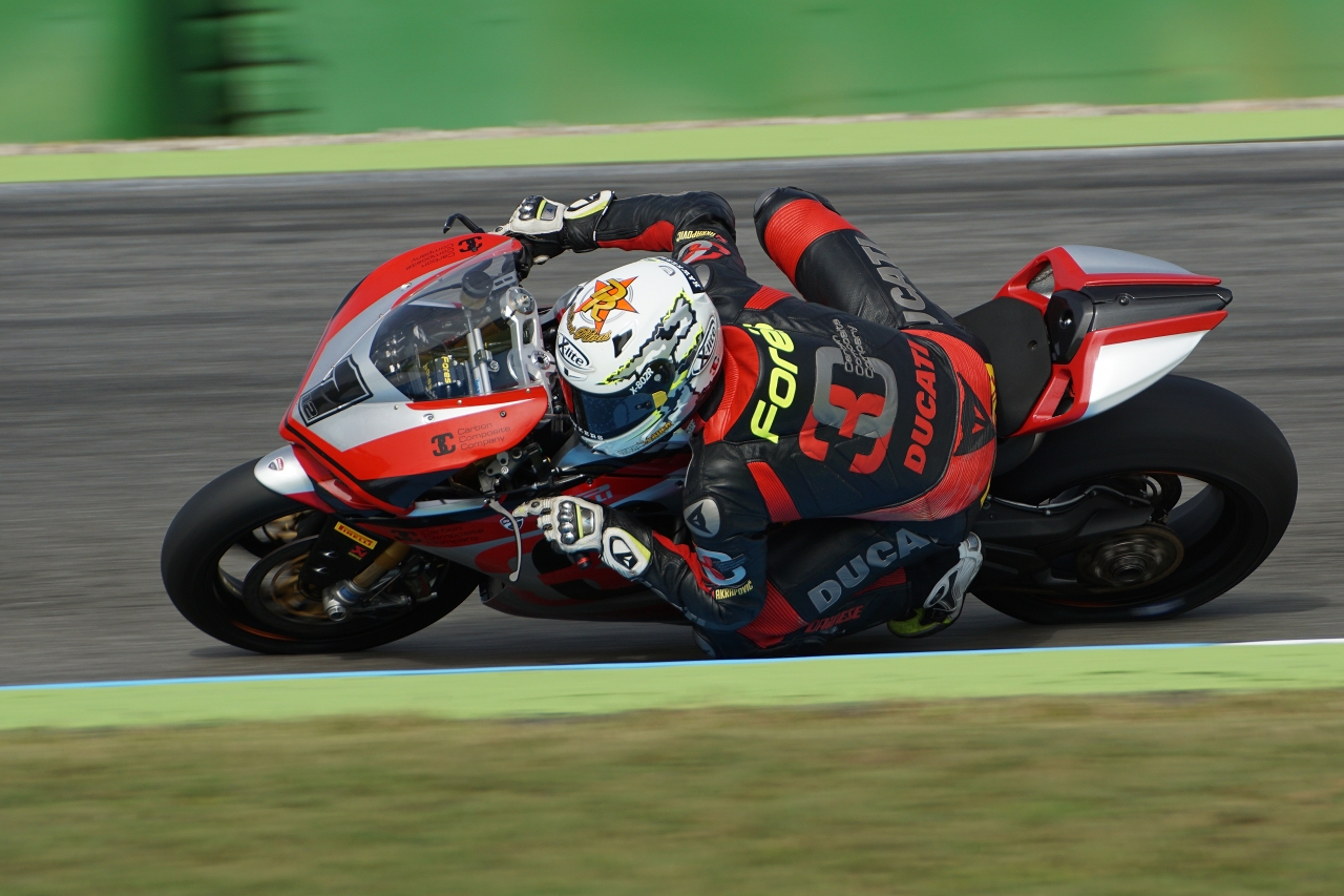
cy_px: 448
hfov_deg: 5.5
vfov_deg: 3.7
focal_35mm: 375
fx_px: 13997
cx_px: 672
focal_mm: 250
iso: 100
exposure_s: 1/320
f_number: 7.1
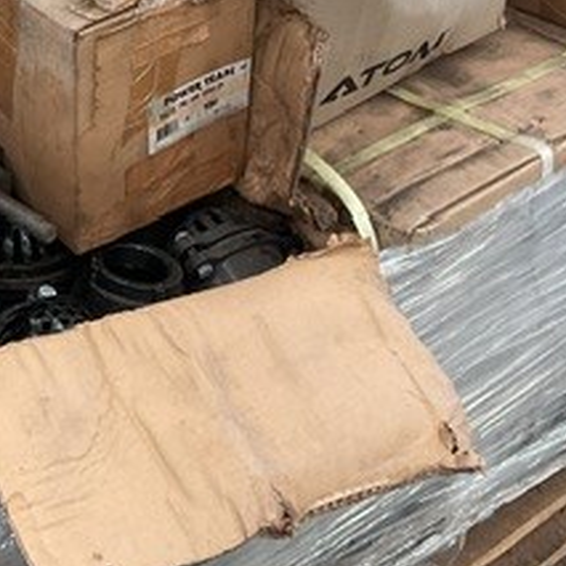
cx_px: 82
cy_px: 112
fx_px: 1424
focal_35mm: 77
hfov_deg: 22.1
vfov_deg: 22.2
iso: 64
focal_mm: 3
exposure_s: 1/100
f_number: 1.8
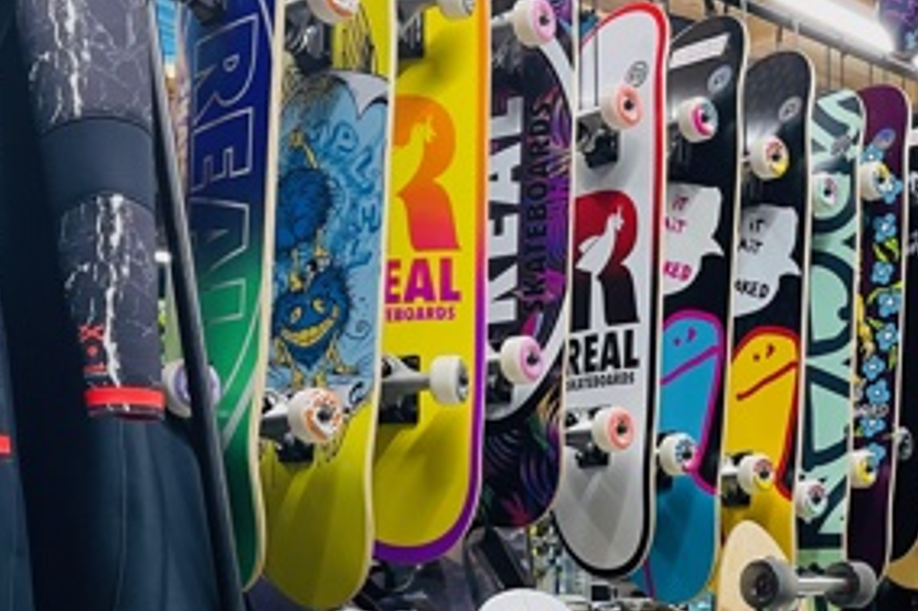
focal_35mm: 61
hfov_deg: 32.4
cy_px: 605
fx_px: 1555
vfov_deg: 21.5
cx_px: 676
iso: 125
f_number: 1.6
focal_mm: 5.1
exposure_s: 1/60
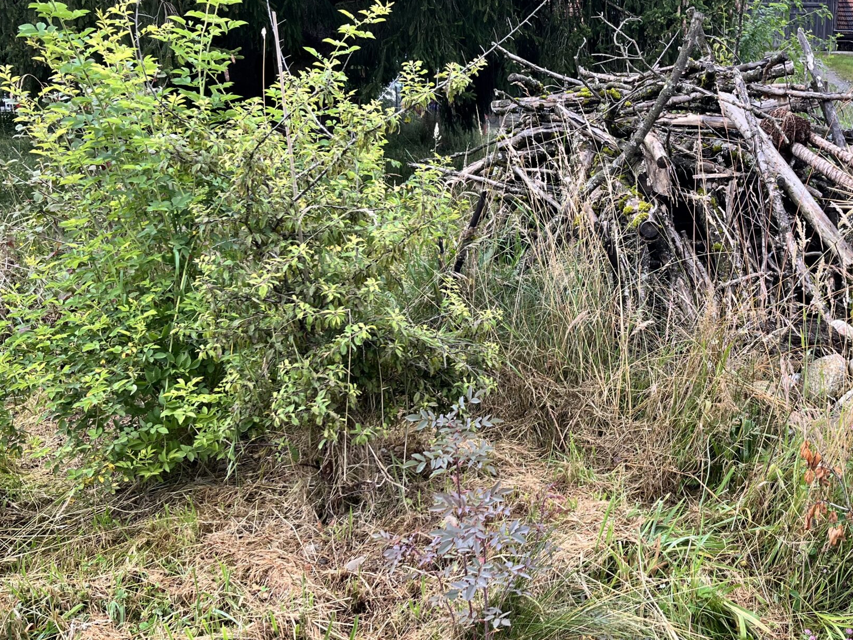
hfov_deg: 44.6
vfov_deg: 35.1
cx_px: 611
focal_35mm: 41
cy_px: 304
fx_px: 1011
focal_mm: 5.1
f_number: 1.6
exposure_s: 1/122
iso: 40
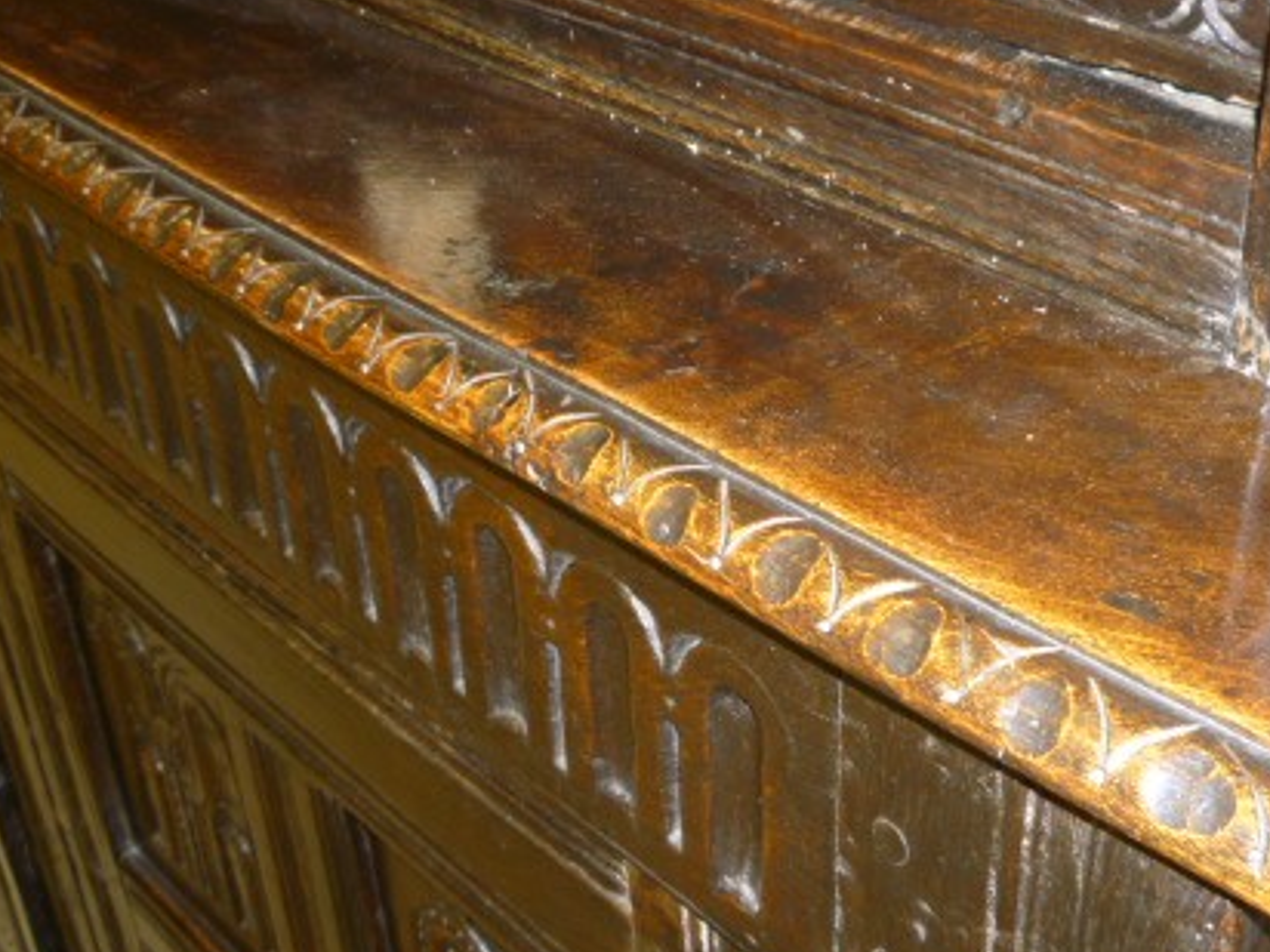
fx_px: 1651
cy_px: 548
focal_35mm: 45
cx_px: 752
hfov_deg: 41.9
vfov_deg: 32.1
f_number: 3.3
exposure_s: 1/30
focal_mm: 5.2
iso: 125
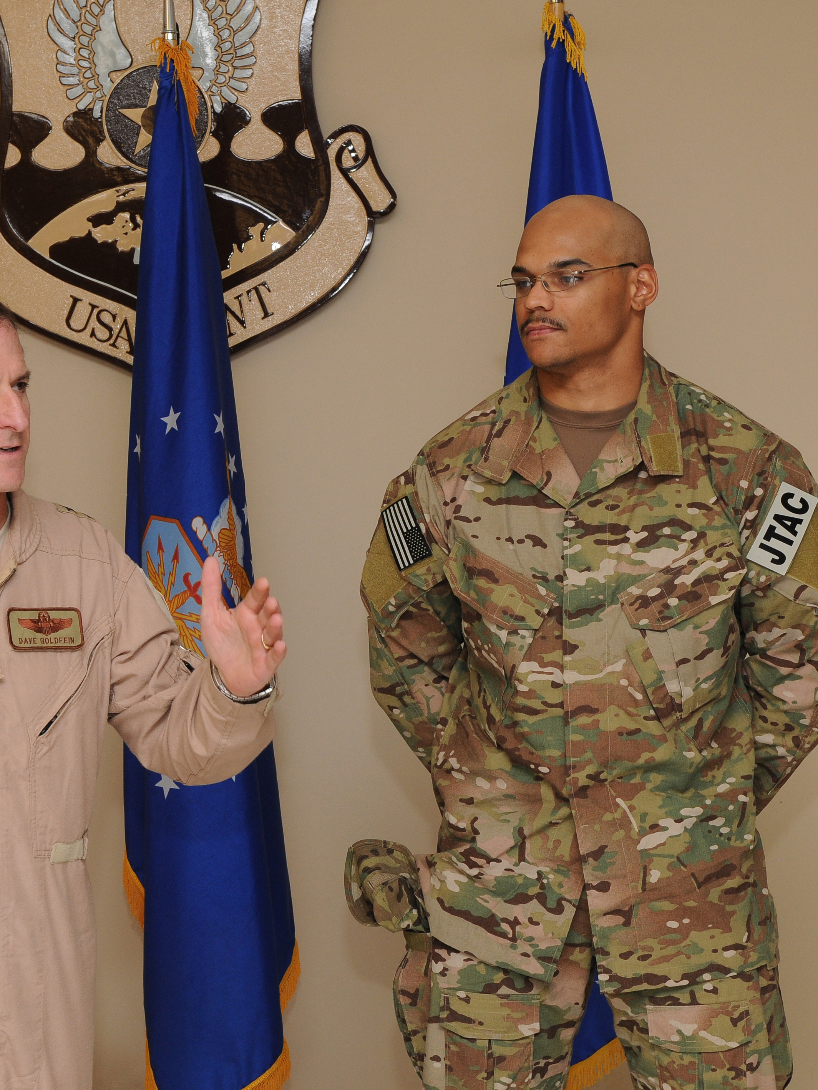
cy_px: 545
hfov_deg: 19.9
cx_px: 298
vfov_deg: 26.3
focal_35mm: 74
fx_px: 2331
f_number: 5.6
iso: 400
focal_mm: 34
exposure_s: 1/60
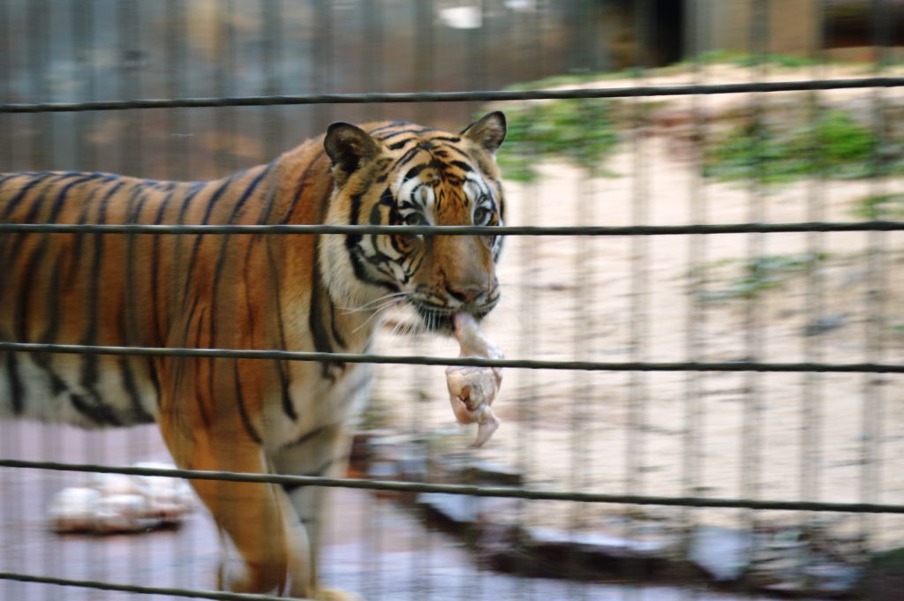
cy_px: 300
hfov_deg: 24.6
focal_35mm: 82
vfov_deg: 16.5
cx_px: 452
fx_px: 2070
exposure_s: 1/20
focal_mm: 55
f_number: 5.6
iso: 400
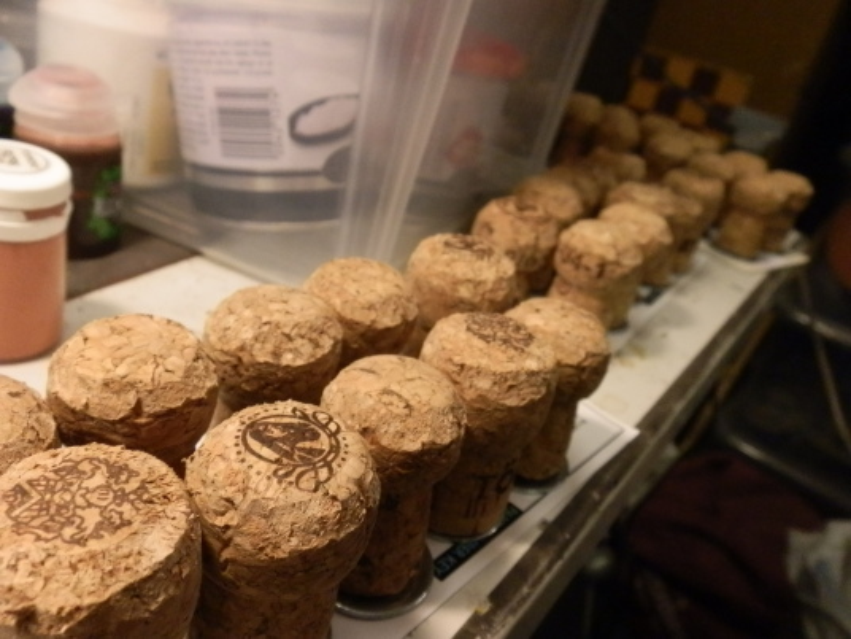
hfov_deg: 63.4
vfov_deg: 49.7
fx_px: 688
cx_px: 426
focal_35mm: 28
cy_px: 320
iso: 400
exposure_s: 1/50
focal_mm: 5
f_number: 3.1
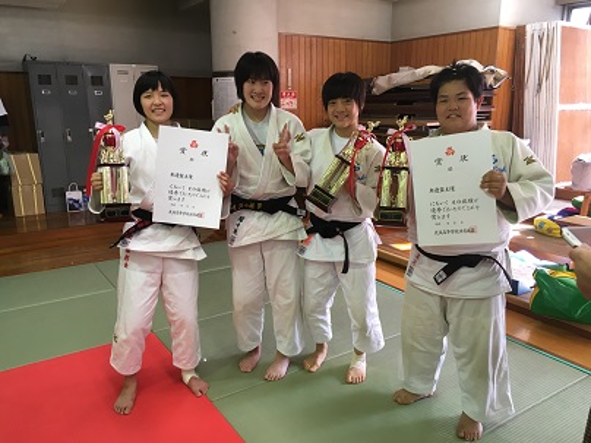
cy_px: 222
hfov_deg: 61.7
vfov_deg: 48.2
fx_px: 495
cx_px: 296
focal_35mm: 29
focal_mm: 4.15
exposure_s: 1/30
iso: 50
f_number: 2.2
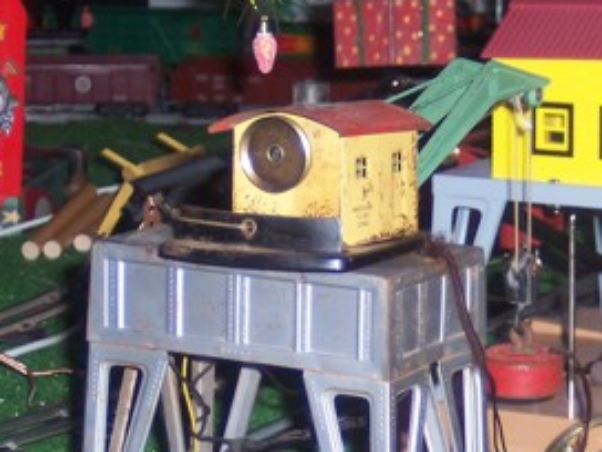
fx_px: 3183
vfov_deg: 8.1
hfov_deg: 10.8
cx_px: 509
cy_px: 330
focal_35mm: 183
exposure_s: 1/90
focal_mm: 12.8
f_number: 3
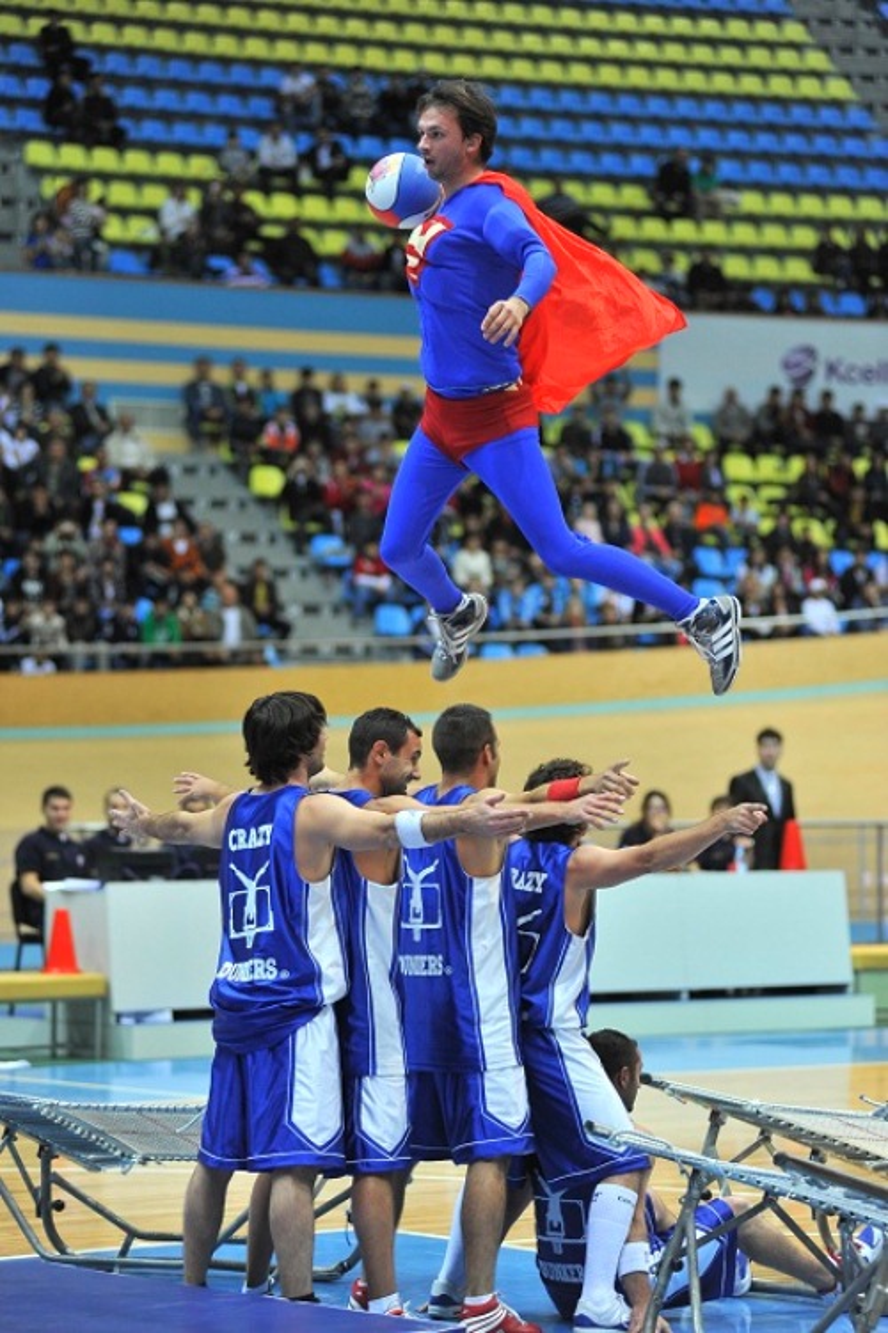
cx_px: 444
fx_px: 4444
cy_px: 666
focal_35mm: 120
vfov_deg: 17.1
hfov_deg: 11.4
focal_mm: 120
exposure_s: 1/800
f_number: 2.8
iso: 1250
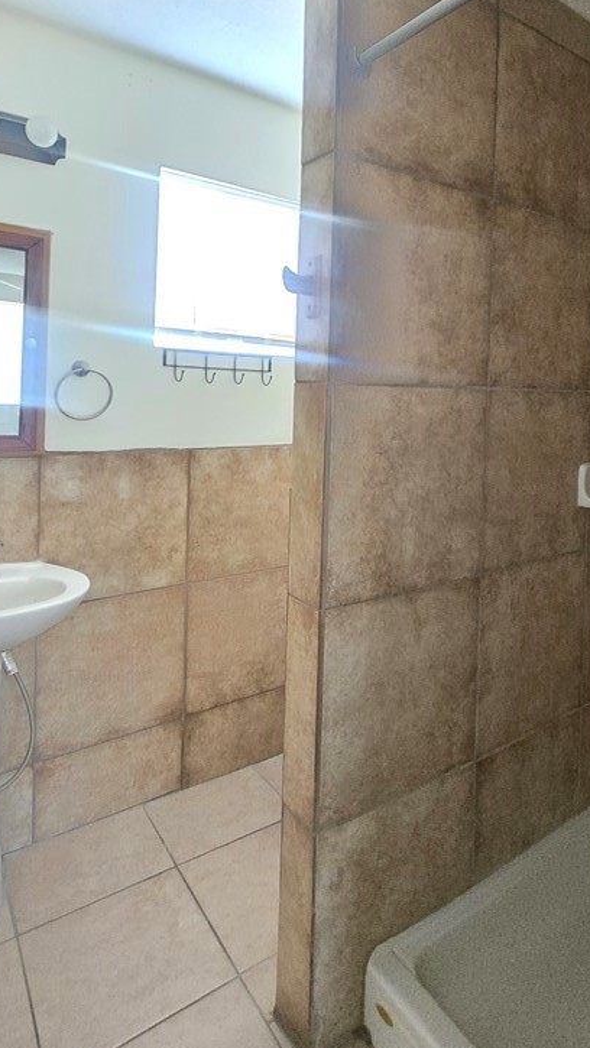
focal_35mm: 20
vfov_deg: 85.1
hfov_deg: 55.5
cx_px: 350
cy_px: 399
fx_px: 556
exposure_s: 1/24
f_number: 2.2
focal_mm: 2.2
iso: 2000
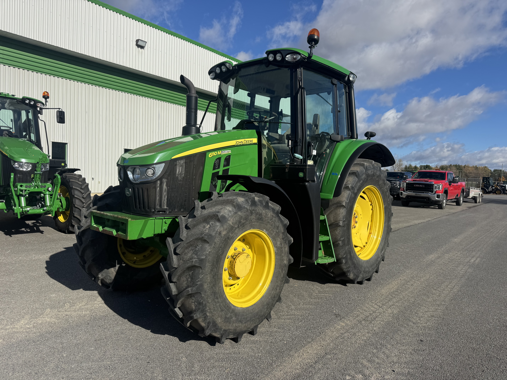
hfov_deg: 71.6
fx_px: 352
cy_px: 190
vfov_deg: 56.8
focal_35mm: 24
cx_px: 254
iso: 80
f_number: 1.78
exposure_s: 1/7092
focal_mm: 6.76
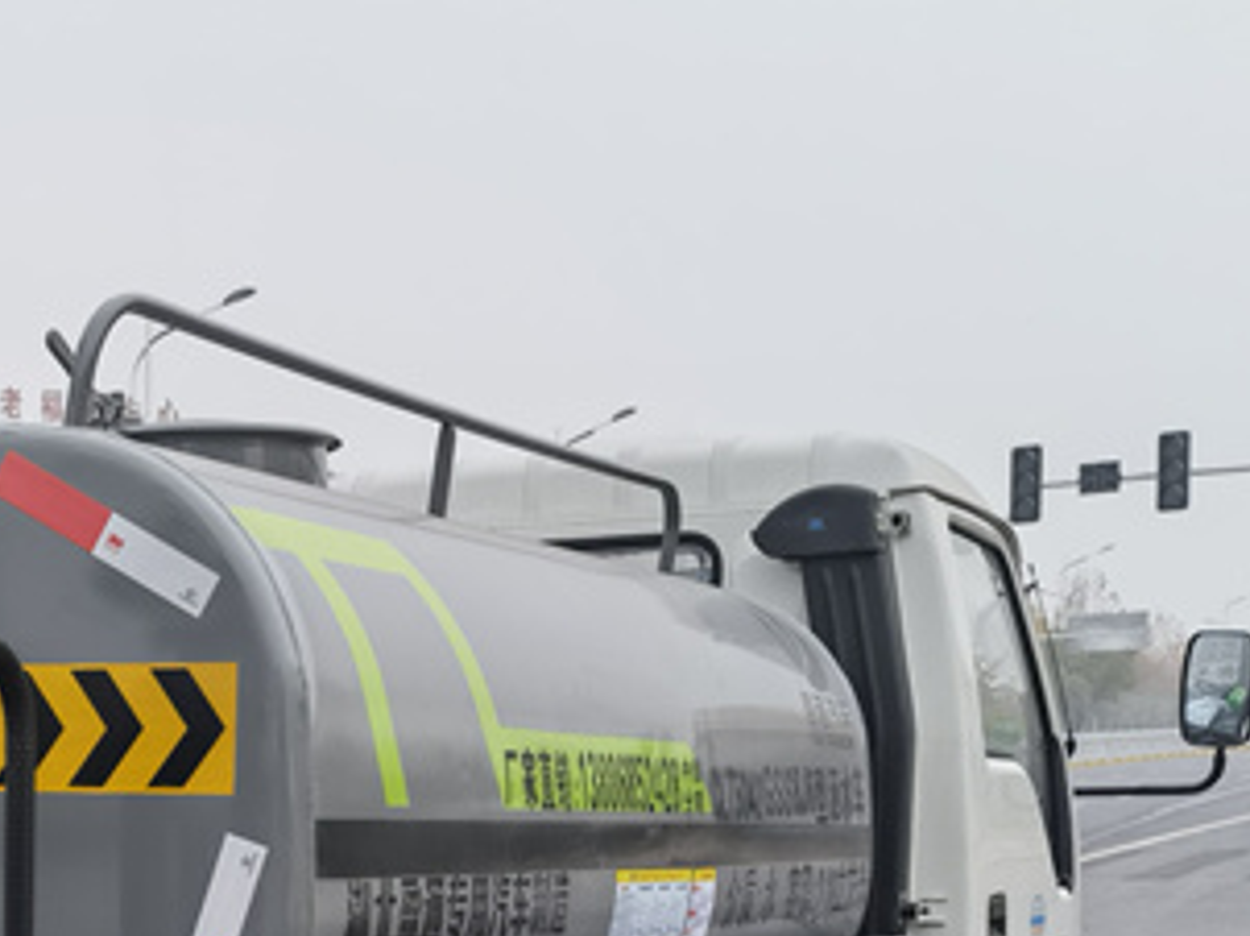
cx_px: -29
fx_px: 2742
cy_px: 1120
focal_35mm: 76
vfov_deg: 18.4
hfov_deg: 24.4
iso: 100
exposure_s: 1/120
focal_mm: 6.67
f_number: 1.9
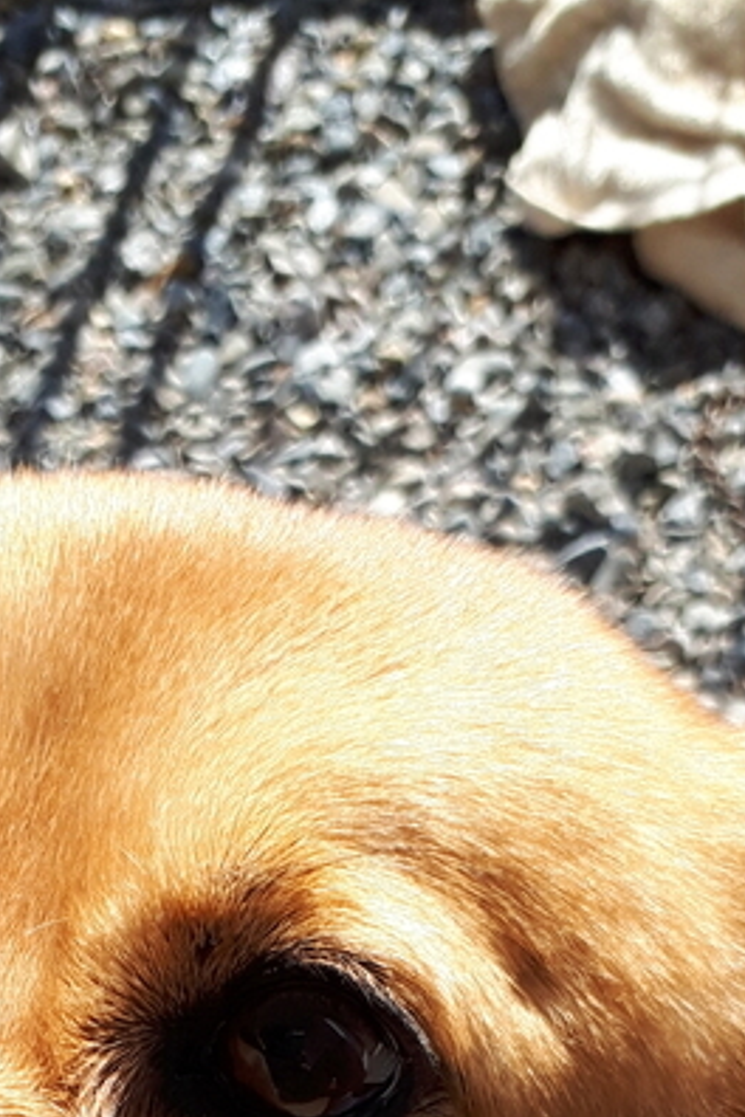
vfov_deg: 21.8
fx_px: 2638
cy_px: 1419
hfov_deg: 16.0
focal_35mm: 85
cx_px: 212
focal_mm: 3.6
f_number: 1.9
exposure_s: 1/751
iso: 40
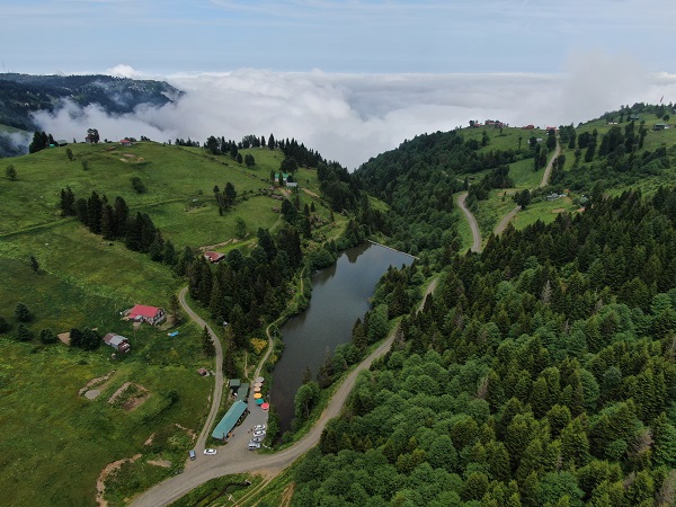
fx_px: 469
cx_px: 338
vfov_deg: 56.8
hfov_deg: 71.6
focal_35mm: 24
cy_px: 254
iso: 100
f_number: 2.8
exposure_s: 1/2000
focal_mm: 4.39
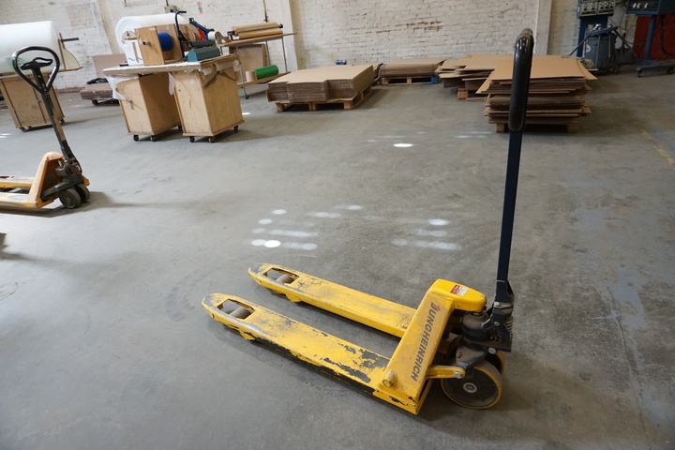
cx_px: 338
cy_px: 225
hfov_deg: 73.7
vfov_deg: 53.1
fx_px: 450
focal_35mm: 24
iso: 1600
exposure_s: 1/160
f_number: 3.5
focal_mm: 16
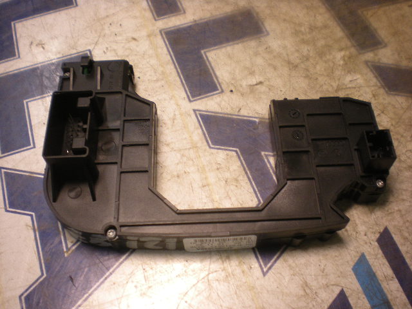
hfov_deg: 49.0
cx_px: 206
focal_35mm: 38
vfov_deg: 37.7
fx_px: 452
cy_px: 154
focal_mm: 6.3
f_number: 3.1
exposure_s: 1/49.3
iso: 111
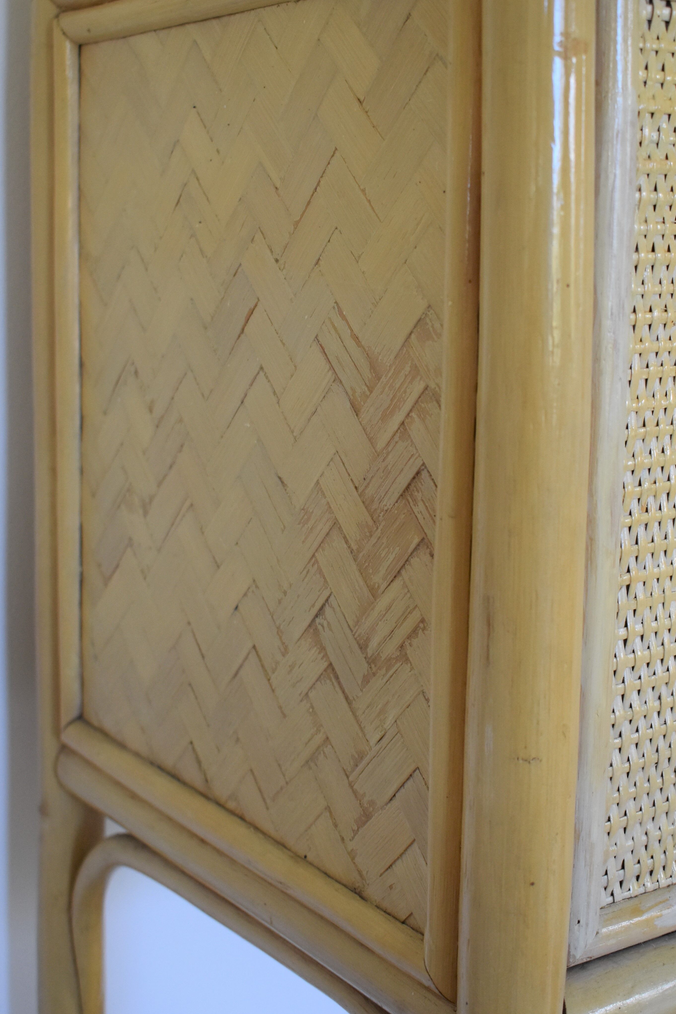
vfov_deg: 37.5
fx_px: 1493
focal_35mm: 53
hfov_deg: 25.5
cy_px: 449
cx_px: 370
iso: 800
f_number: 3.8
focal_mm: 24
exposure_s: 1/125
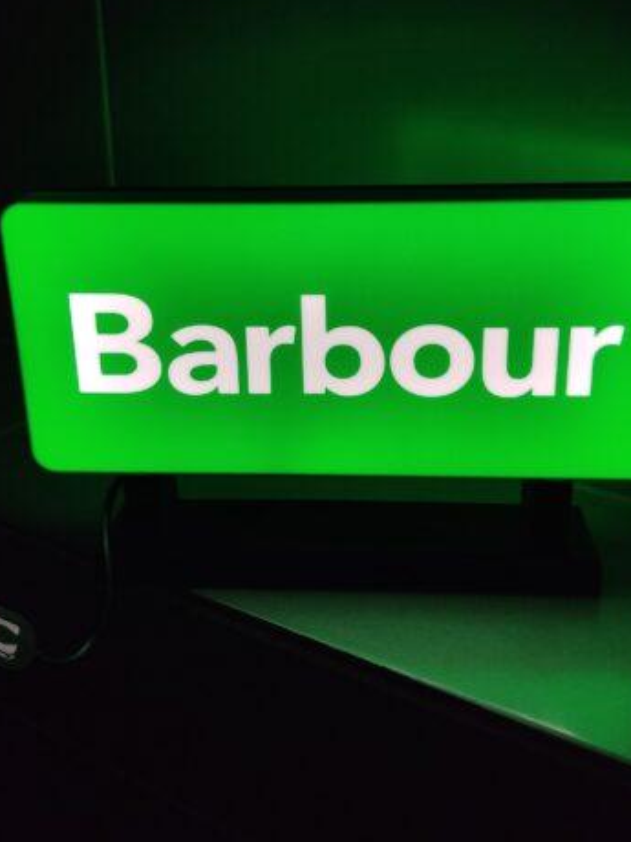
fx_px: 924
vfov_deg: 48.6
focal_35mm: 38
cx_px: 322
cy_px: 331
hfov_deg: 37.7
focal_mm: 4.74
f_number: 1.79
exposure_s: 1/33
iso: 122
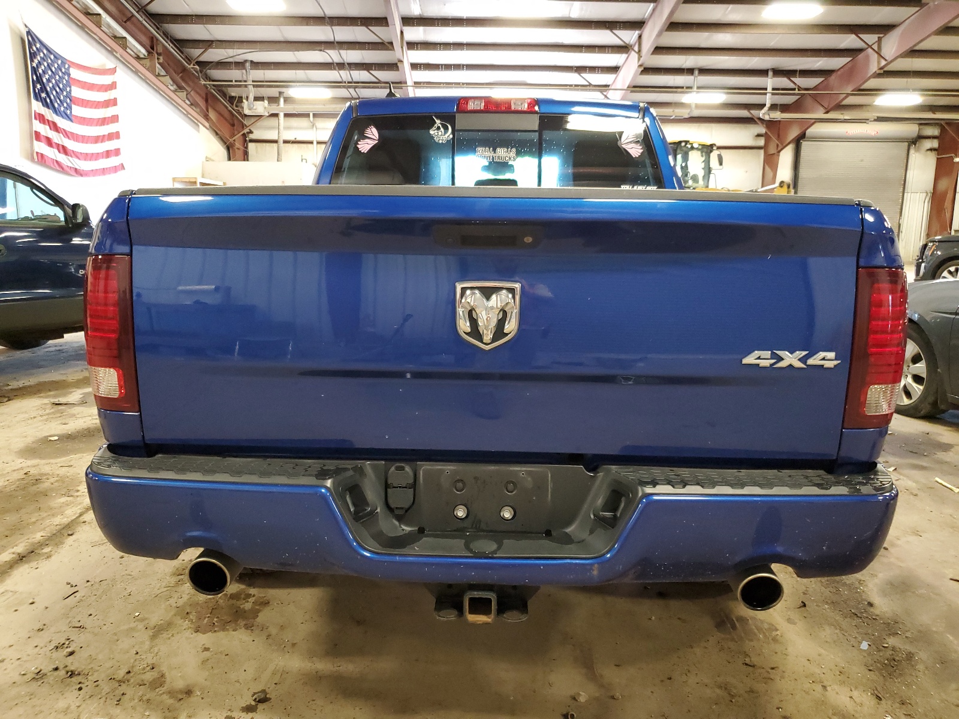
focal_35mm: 26
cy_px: 360
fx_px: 720
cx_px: 480
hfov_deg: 67.3
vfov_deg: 53.1
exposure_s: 1/30
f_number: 1.5
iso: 324
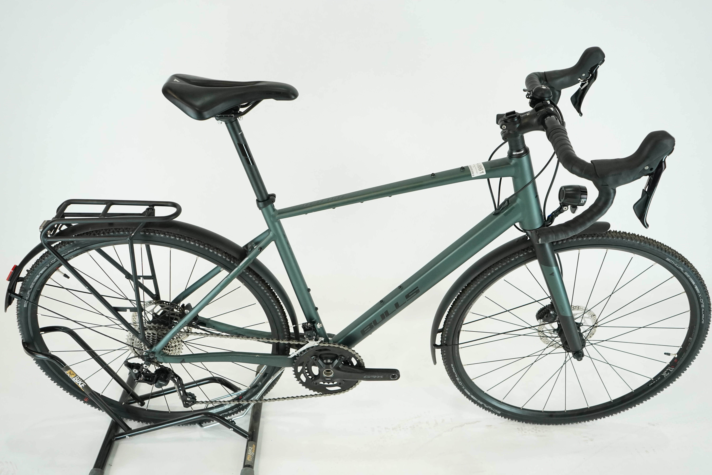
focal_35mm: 30
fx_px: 593
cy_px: 238
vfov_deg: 43.6
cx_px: 356
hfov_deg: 61.9
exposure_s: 1/200
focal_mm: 30
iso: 1600
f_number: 5.6
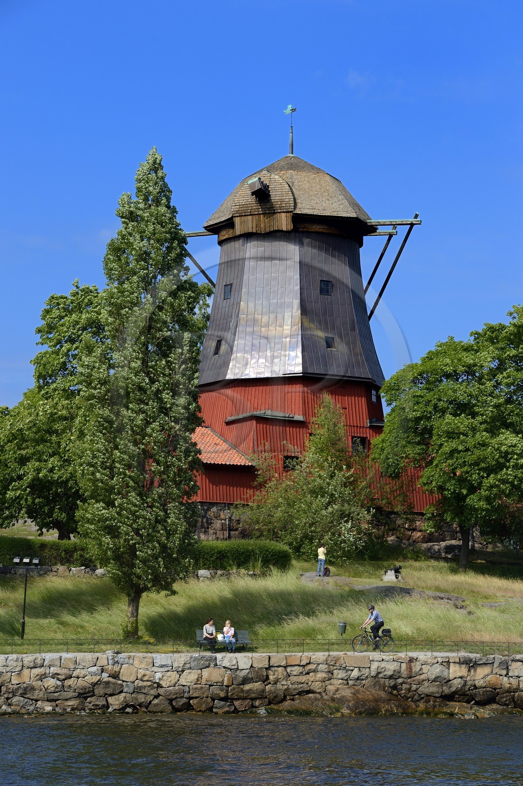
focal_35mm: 110
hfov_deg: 12.4
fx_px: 2399
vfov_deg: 18.6
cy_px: 393
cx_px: 262
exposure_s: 1/500
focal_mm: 110
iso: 200
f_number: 9
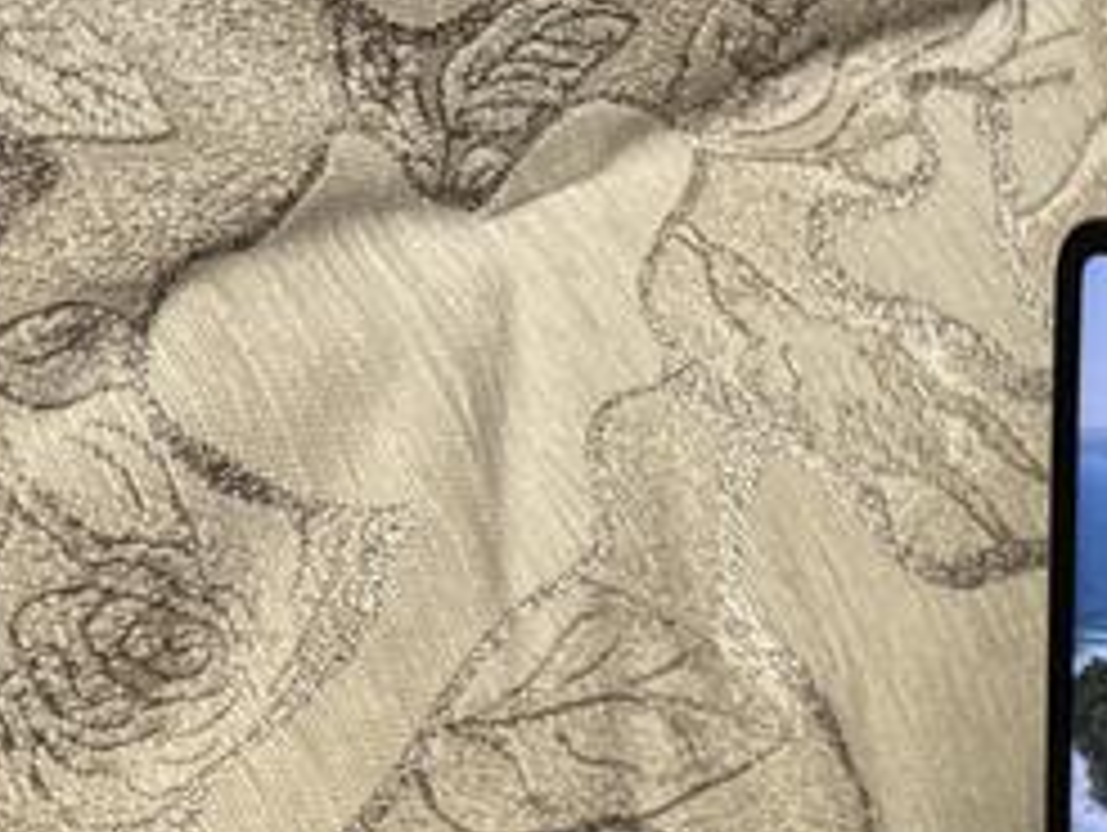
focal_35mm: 78
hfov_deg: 21.5
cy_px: 1309
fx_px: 2497
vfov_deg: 16.9
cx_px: 1588
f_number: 1.78
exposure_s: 1/50
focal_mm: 6.86
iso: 500
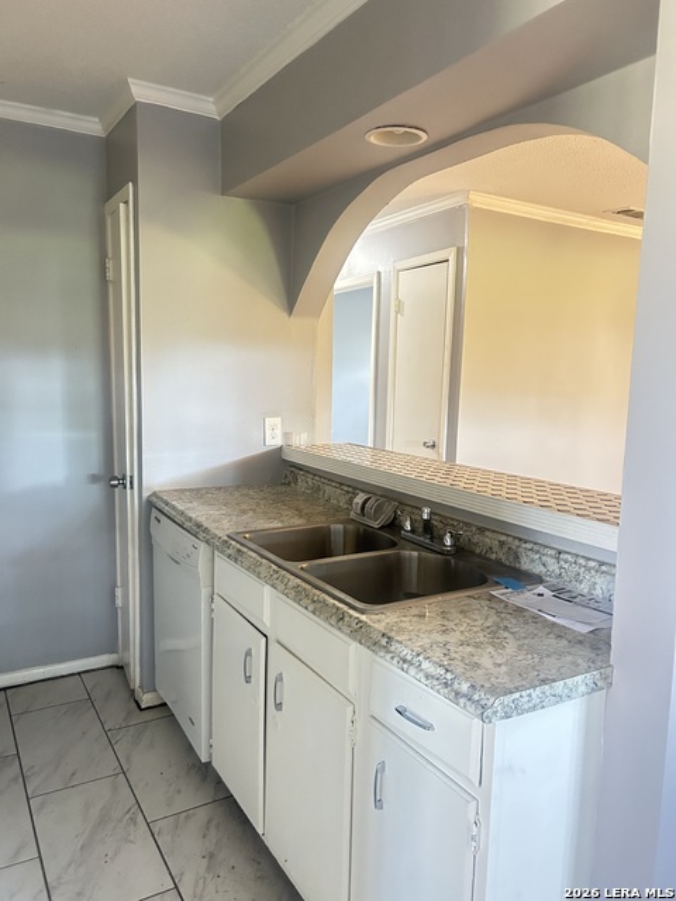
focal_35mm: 26
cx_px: 338
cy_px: 450
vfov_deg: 67.3
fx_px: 677
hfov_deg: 53.1
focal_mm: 5.7
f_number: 1.5
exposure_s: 1/30
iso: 800
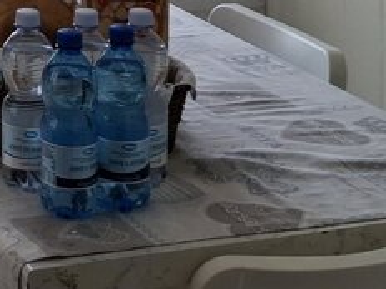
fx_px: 1405
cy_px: -363
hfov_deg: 14.7
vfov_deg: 10.4
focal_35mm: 126
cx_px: -171
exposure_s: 1/324
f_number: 1.8
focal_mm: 4.69
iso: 32
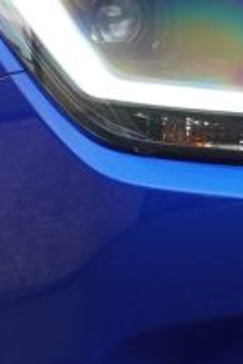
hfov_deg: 2.4
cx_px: 254
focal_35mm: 561
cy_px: 94
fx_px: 5679
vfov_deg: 3.7
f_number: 5.6
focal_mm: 47
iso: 400
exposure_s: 1/200
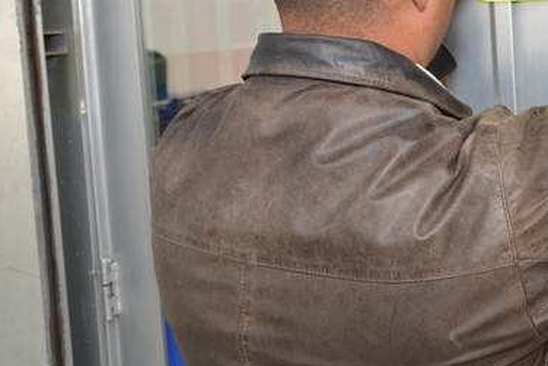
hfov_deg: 34.4
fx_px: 837
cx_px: 484
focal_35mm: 55
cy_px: 44
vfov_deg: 24.0
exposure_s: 1/125
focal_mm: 20
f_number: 5.6
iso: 110
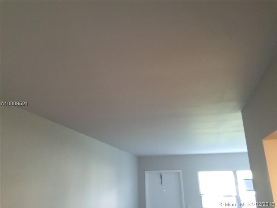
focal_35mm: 29
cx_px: 138
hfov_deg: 61.7
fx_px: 232
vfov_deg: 48.2
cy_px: 104
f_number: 2.2
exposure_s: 1/30
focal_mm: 4.15
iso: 100
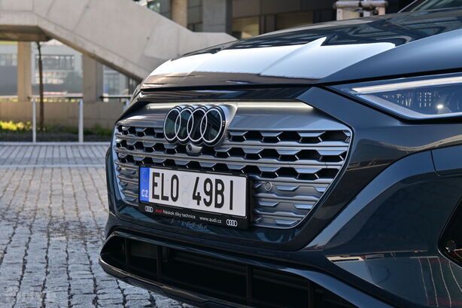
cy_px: 154
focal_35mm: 70
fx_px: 904
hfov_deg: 28.7
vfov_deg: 19.3
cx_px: 231
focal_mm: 47
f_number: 6.3
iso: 100
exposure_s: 1/160
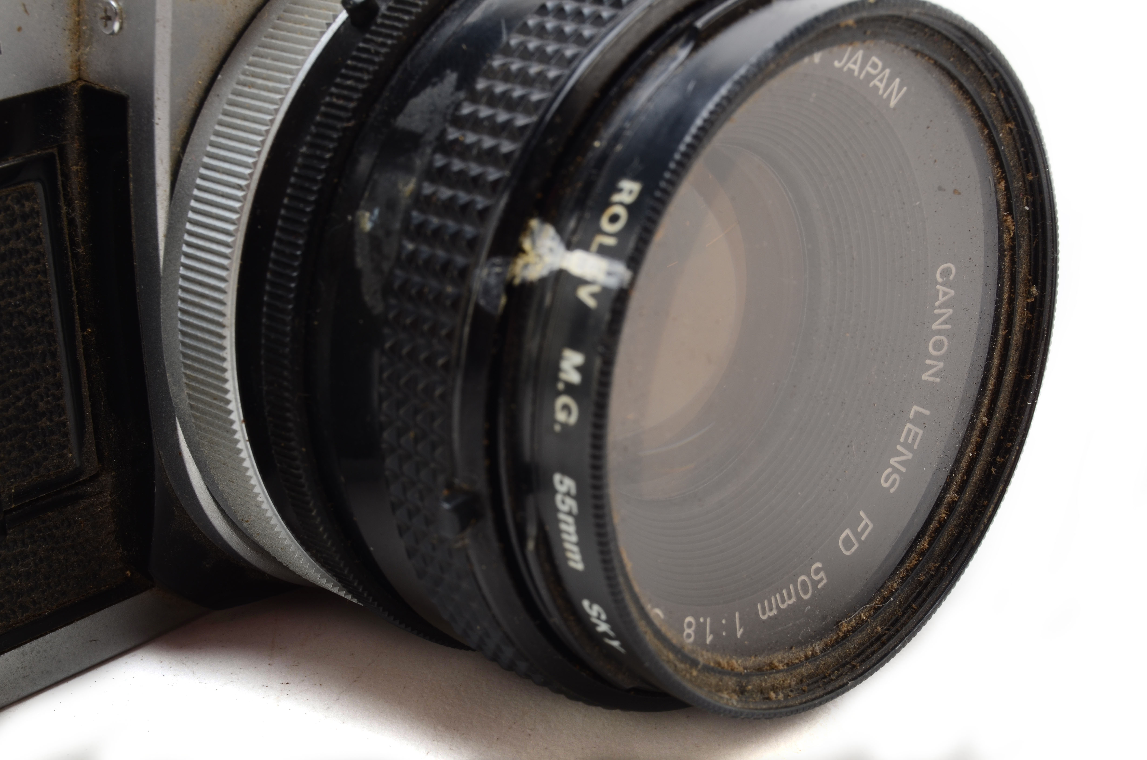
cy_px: 380
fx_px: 2623
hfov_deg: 24.7
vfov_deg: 16.5
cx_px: 574
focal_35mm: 82
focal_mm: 55
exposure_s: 1/160
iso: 100
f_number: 18
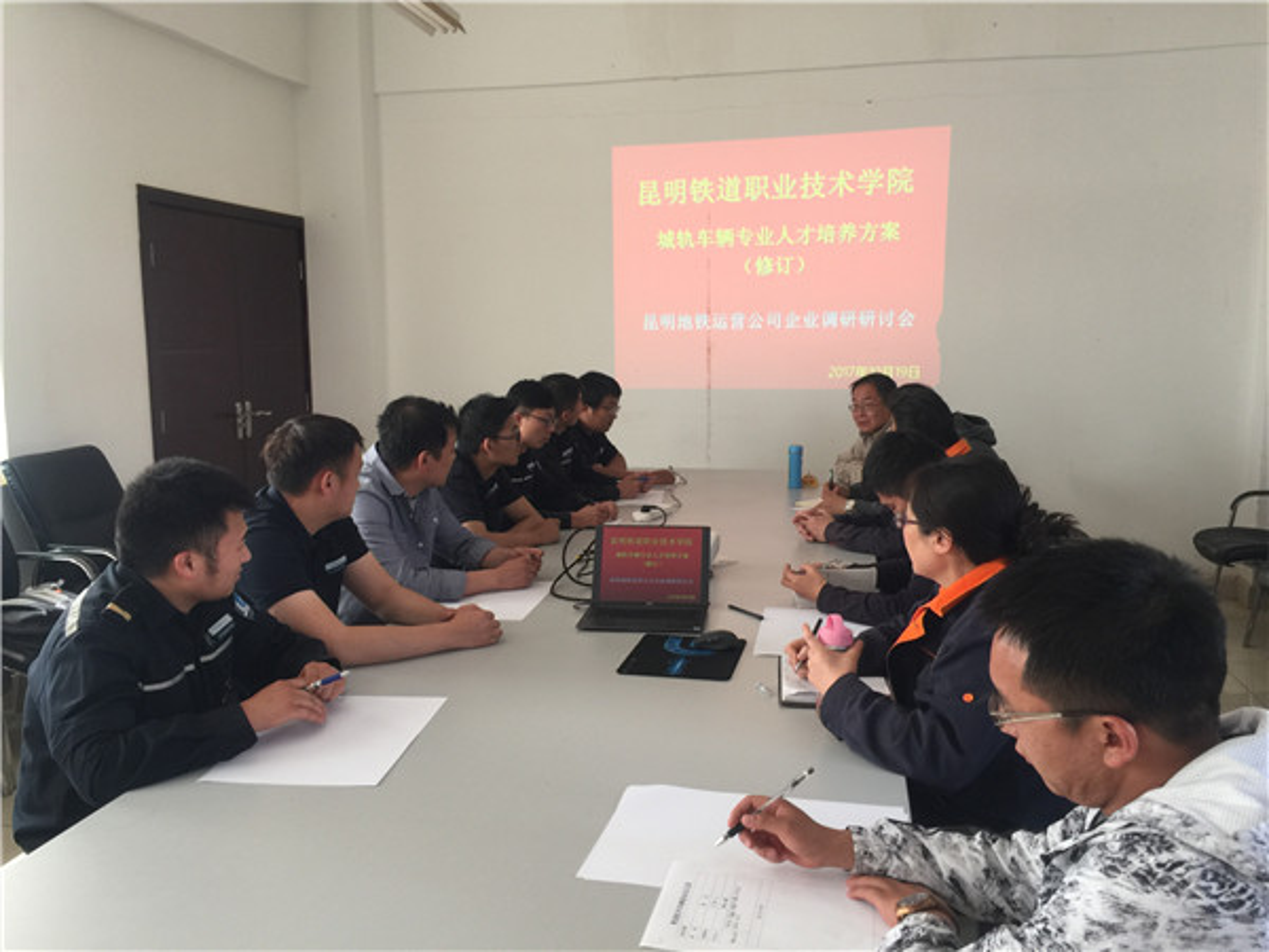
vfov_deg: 48.2
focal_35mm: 29
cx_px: 634
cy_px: 476
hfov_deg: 61.7
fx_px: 1063
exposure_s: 1/33
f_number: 2.2
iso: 32
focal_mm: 4.15
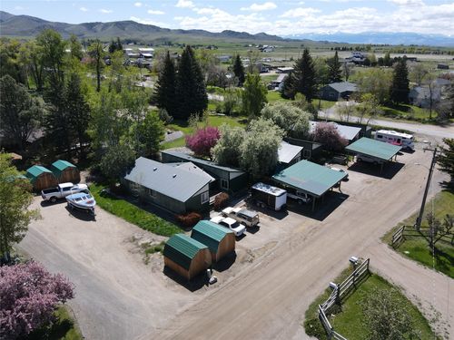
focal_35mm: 24
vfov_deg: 56.8
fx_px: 315
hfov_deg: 71.6
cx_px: 227
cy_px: 170
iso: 100
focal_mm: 4.5
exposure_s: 1/640
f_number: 2.8
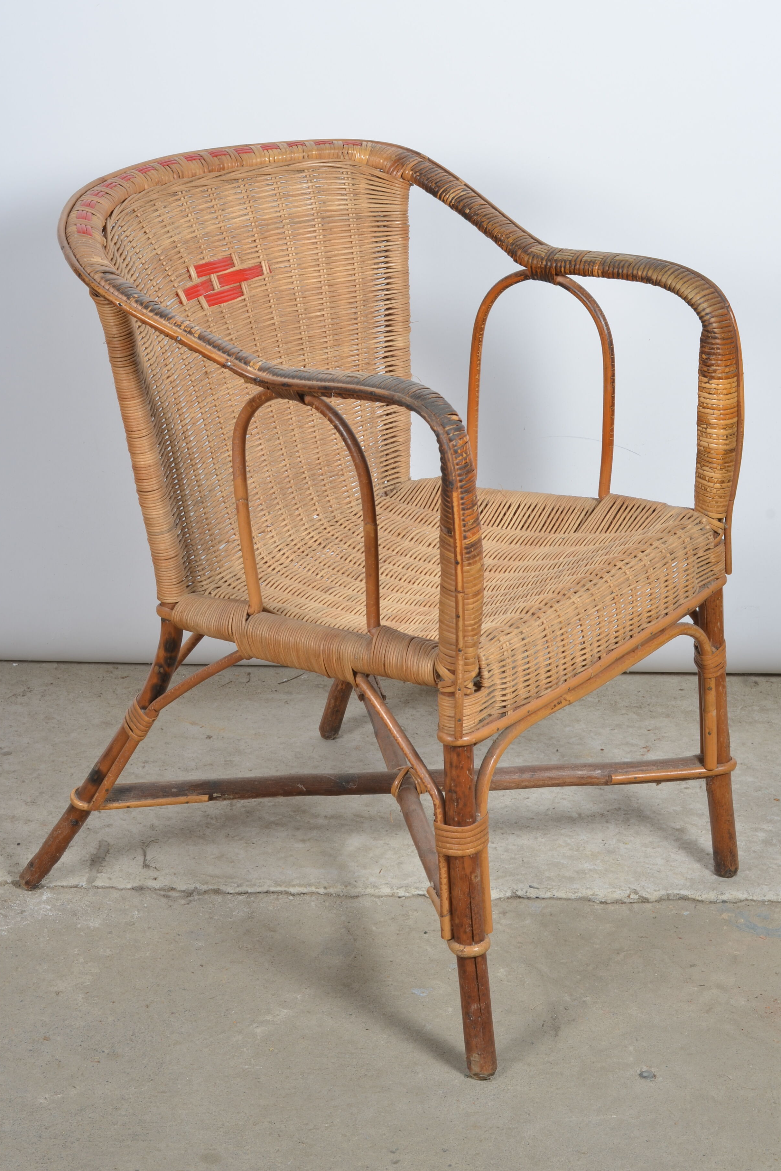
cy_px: 578
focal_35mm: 76
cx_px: 390
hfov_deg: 17.9
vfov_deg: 26.6
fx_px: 2473
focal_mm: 50
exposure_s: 1/125
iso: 100
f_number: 11
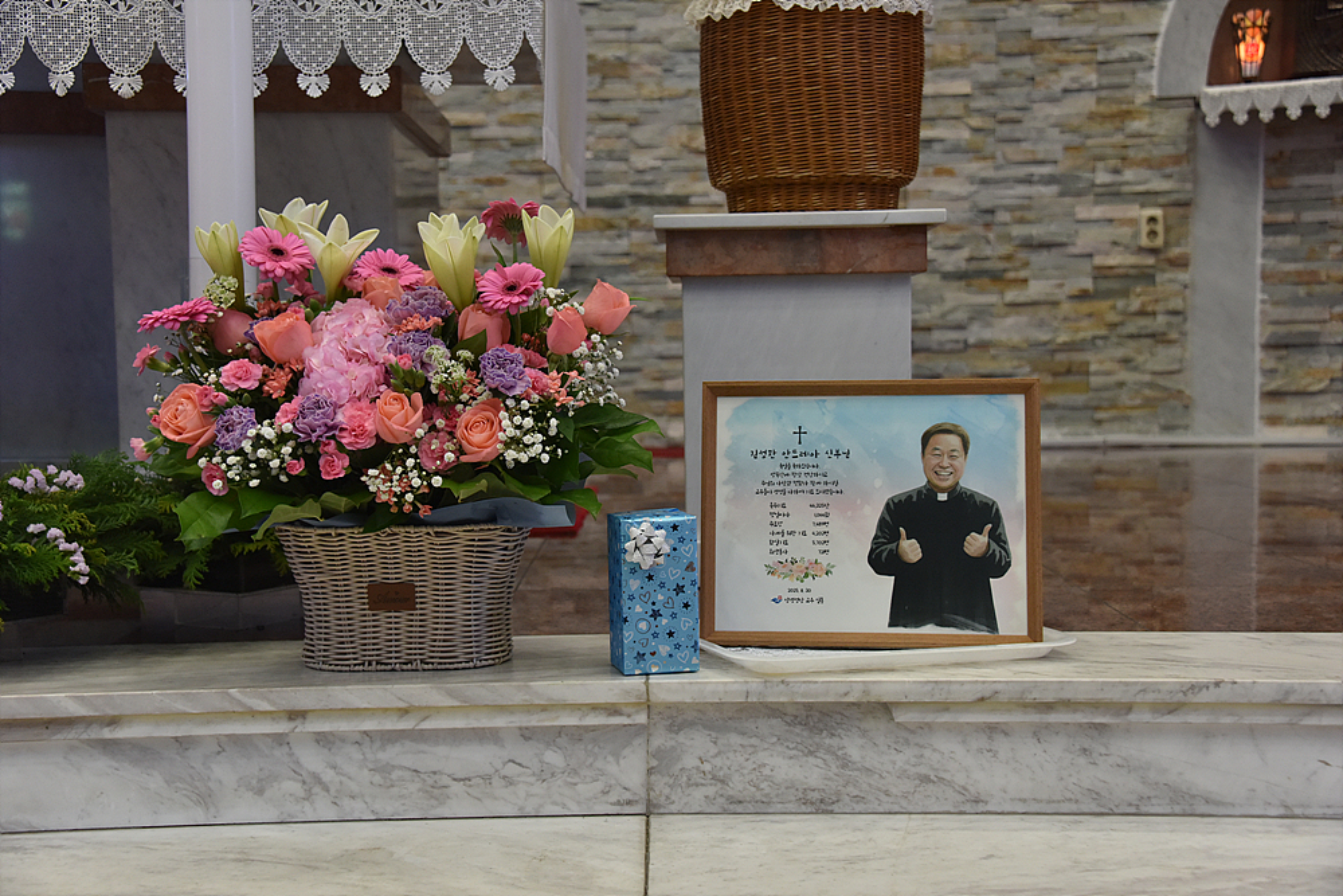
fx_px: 1865
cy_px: 448
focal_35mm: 50
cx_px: 672
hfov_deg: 39.6
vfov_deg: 27.0
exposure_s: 1/125
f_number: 5
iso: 1800
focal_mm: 50
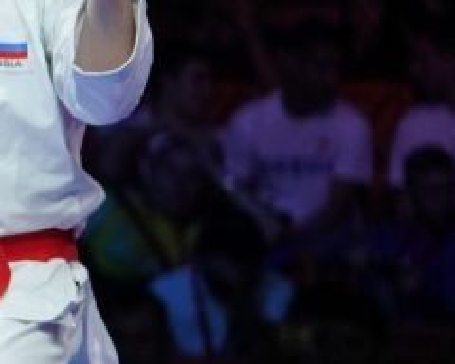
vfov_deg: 2.1
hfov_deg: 2.6
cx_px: -1221
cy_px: 250
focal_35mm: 731
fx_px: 9844
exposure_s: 1/500
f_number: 2.8
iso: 500
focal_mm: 104
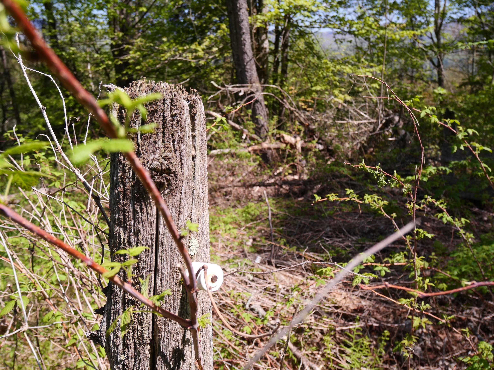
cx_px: 247
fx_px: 428
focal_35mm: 30
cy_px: 185
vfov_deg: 46.8
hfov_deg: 60.0
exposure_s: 1/1000
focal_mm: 15
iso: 400
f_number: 5
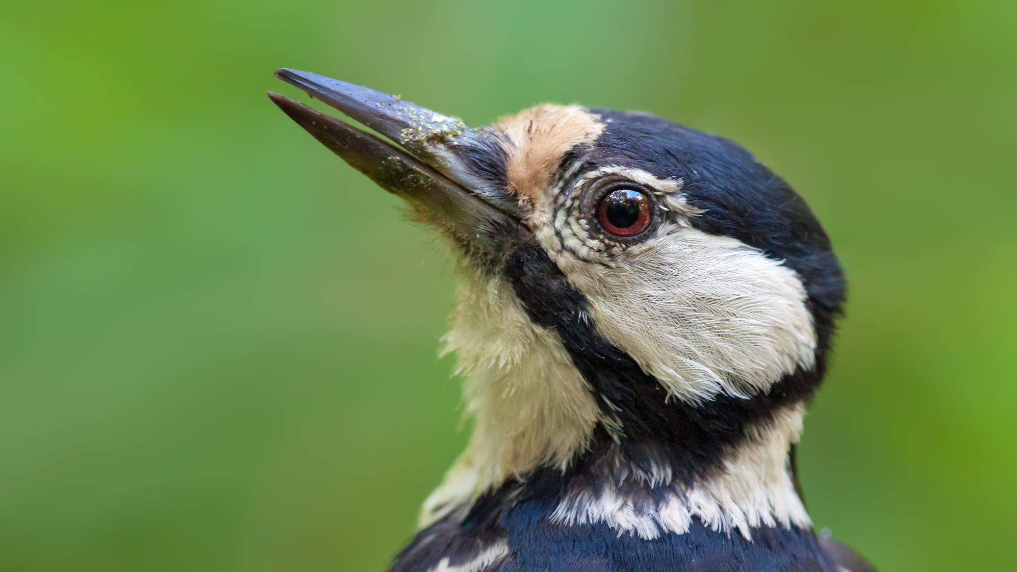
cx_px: 508
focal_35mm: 472
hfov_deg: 4.6
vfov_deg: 2.6
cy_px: 321
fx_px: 12729
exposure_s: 1/200
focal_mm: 300
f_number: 6.3
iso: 3200
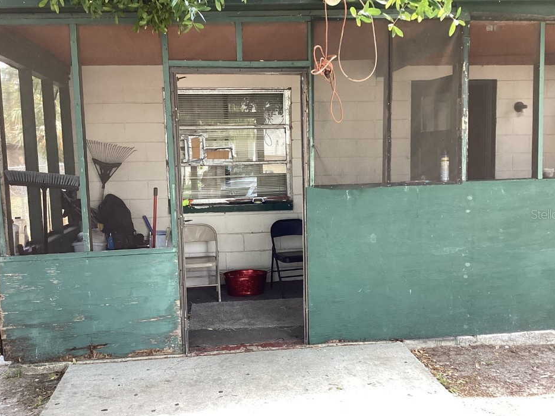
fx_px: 545
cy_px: 214
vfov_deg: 41.8
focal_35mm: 34
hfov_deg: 54.0
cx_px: 283
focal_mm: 3.3
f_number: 2.4
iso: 80
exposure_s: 1/120
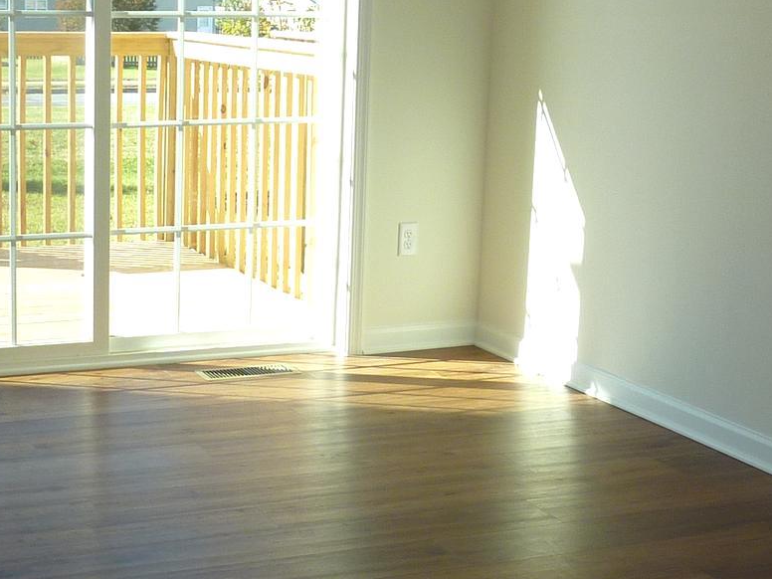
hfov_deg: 29.0
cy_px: 253
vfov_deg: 22.2
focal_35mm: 66
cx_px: 212
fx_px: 1472
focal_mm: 4.1
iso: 100
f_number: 4
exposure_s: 1/125
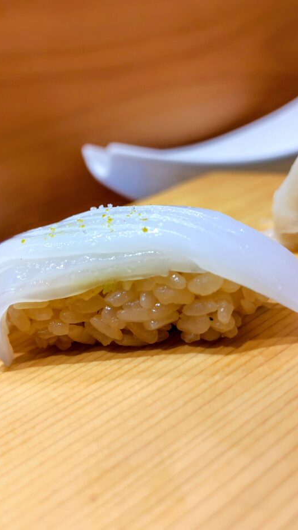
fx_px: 477
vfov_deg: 58.0
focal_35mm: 34
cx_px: 128
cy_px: 265
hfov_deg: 34.6
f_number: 1.9
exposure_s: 1/50
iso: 193
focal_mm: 5.6
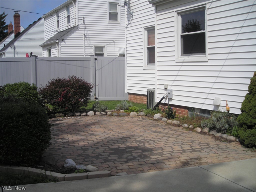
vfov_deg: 37.7
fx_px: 281
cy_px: 96
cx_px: 128
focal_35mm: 38
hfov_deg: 49.0
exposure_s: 1/488
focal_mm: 6.3
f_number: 6.4
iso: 50
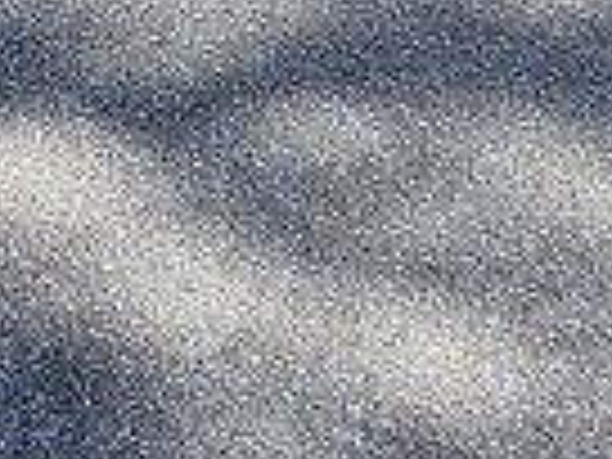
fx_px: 3059
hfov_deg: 10.7
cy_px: -981
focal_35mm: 173
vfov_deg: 7.4
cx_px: -513
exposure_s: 1/1245
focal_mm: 5.4
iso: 20
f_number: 1.8
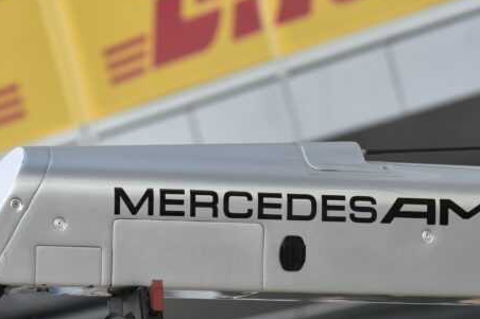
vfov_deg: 5.0
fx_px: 3625
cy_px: 248
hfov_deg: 7.6
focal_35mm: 272
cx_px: 404
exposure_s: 1/640
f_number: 8
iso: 500
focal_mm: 160
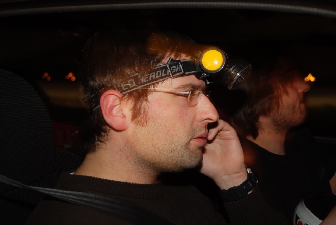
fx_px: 533
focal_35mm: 57
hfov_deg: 35.0
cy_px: 112
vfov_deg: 23.9
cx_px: 168
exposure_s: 1
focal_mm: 38
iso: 200
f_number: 4.8
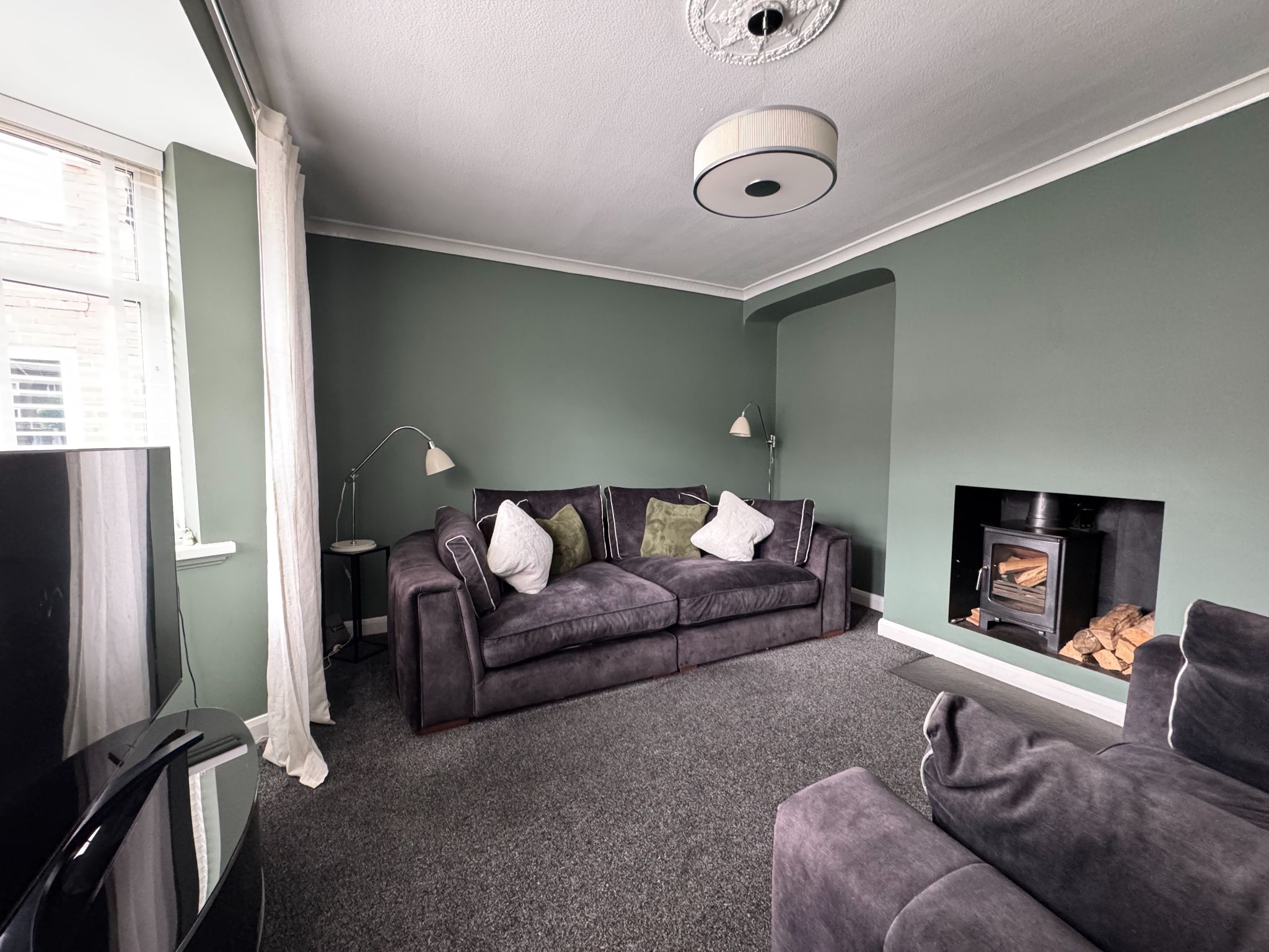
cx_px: 634
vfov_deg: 85.7
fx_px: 513
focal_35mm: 14
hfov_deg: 102.1
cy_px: 476
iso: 500
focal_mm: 2.22
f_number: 2.2
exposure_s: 1/60
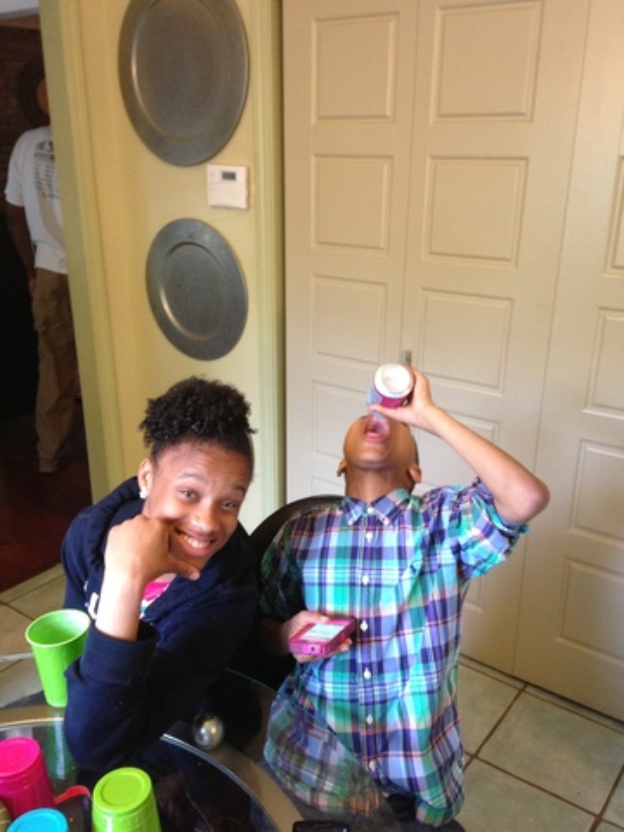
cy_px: 416
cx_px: 312
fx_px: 793
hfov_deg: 42.9
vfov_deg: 55.4
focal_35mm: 33
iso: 250
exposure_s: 1/20
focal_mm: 4.13
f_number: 2.4
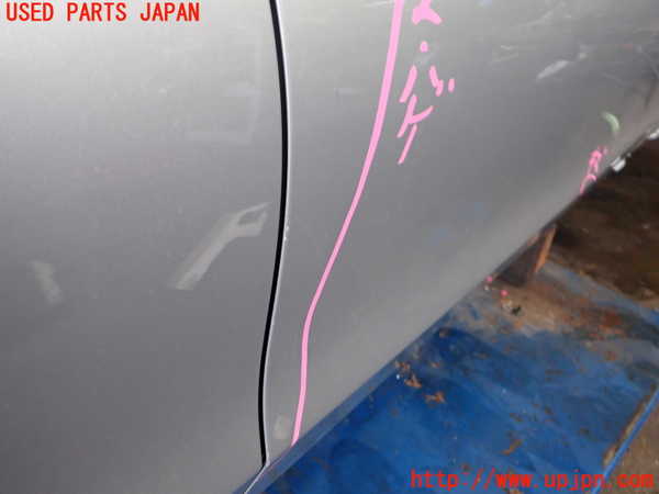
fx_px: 571
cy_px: 247
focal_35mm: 30
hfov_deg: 60.0
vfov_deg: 46.8
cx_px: 330
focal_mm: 5.4
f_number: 2.3
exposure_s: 1/60
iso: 400
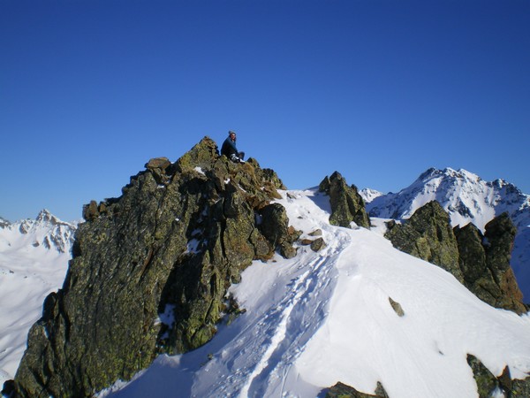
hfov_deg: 49.0
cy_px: 199
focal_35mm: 38
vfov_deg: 37.7
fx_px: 582
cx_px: 265
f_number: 4.6
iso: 64
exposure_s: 1/800
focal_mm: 6.3
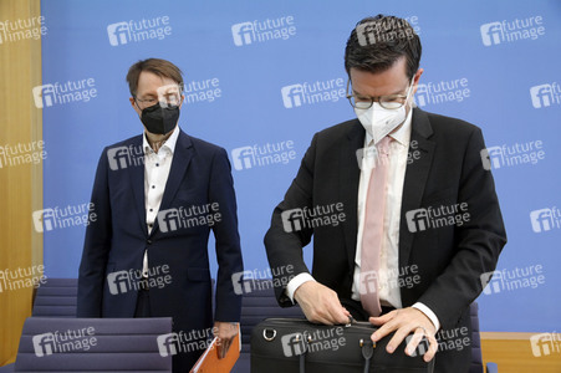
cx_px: 280
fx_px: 561
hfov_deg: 53.2
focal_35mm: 36
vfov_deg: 36.8
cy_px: 186
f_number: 5.6
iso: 4000
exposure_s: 1/640
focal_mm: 36
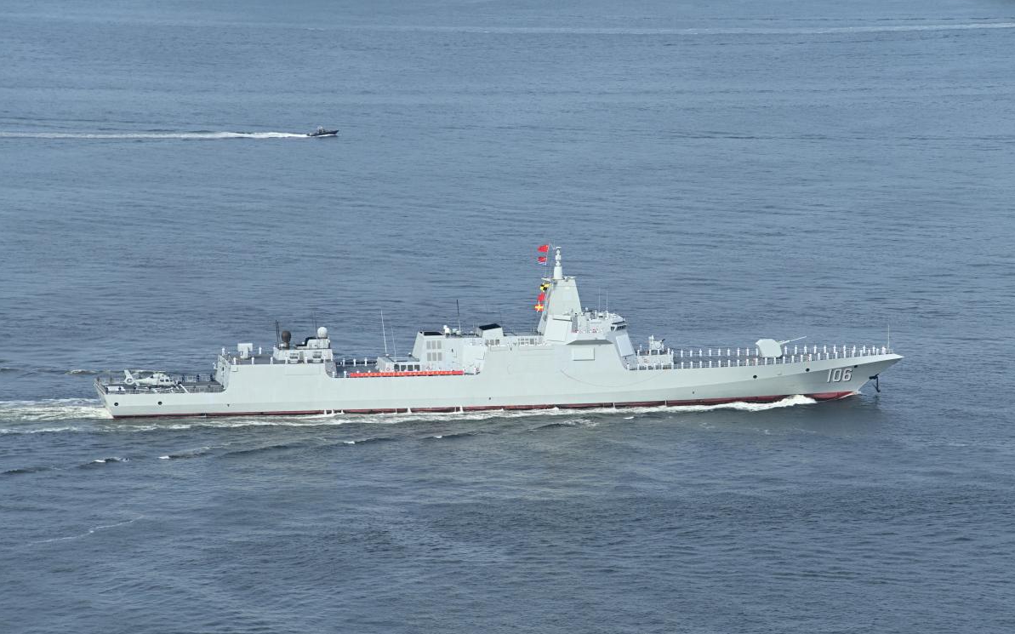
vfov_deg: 8.1
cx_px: 507
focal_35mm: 161
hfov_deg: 13.0
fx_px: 4453
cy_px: 327
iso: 500
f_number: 8
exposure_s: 1/1250
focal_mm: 157
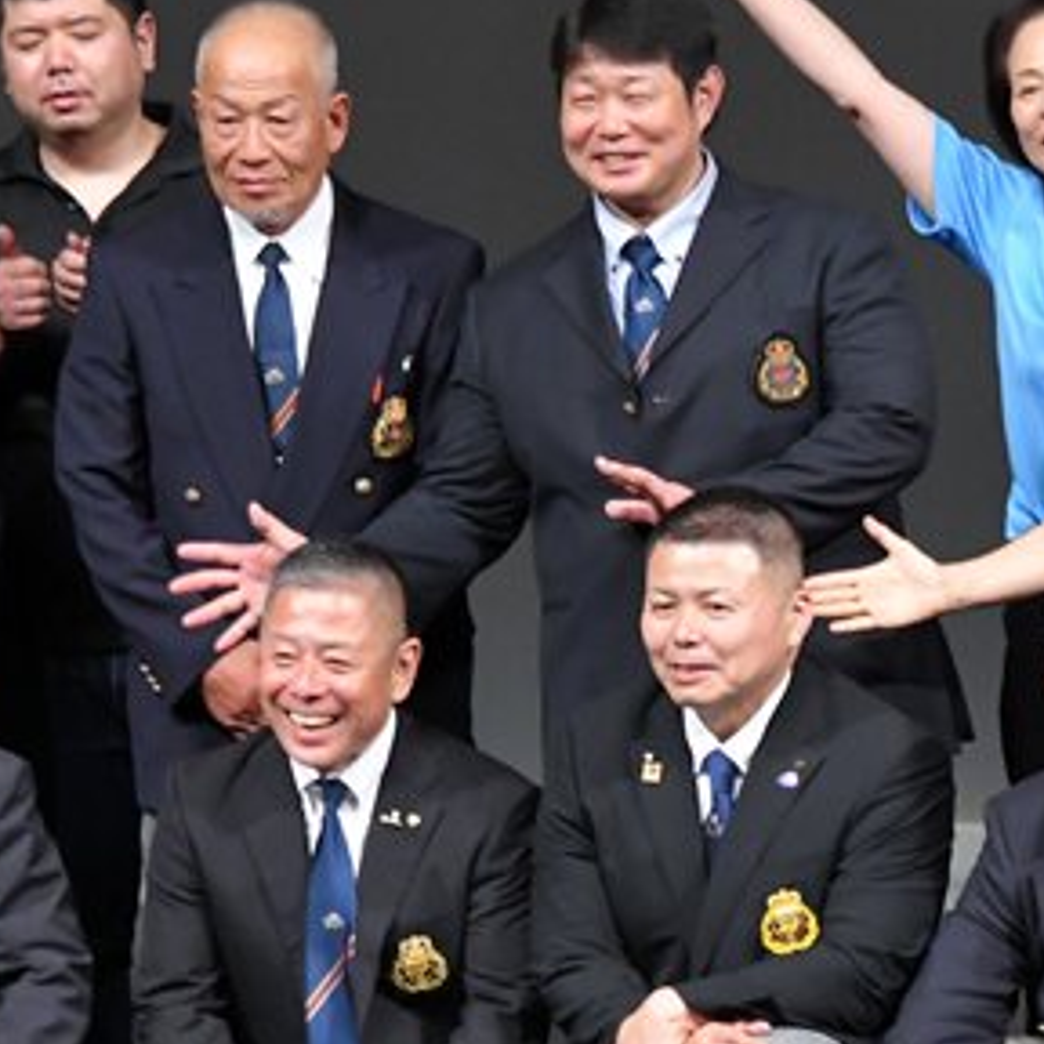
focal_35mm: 618
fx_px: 21087
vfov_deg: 2.8
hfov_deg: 2.8
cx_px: 955
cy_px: 566
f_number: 5.6
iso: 4000
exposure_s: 1/400
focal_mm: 180
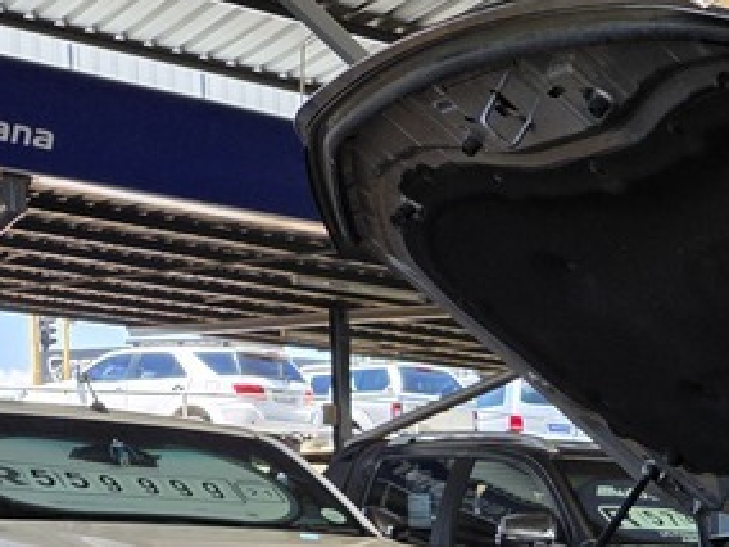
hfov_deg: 20.5
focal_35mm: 83
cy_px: 791
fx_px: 1748
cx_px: 1060
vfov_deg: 16.4
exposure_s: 1/359
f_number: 1.7
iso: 32
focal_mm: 6.25
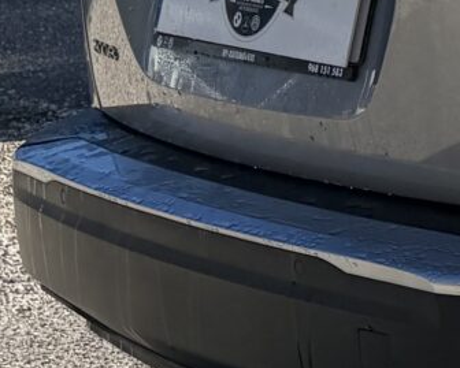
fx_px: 1825
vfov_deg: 11.2
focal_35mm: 134
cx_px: 1117
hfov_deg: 11.7
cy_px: -131
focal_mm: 6.76
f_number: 1.78
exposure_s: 1/6173
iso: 80
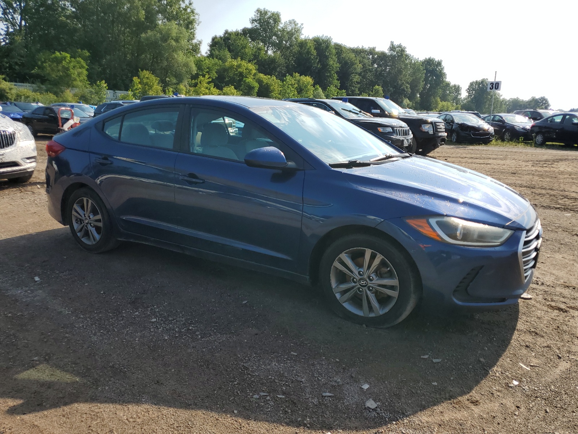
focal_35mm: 26
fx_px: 434
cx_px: 289
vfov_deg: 53.1
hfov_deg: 67.3
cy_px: 217
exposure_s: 1/3333
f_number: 1.5
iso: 50
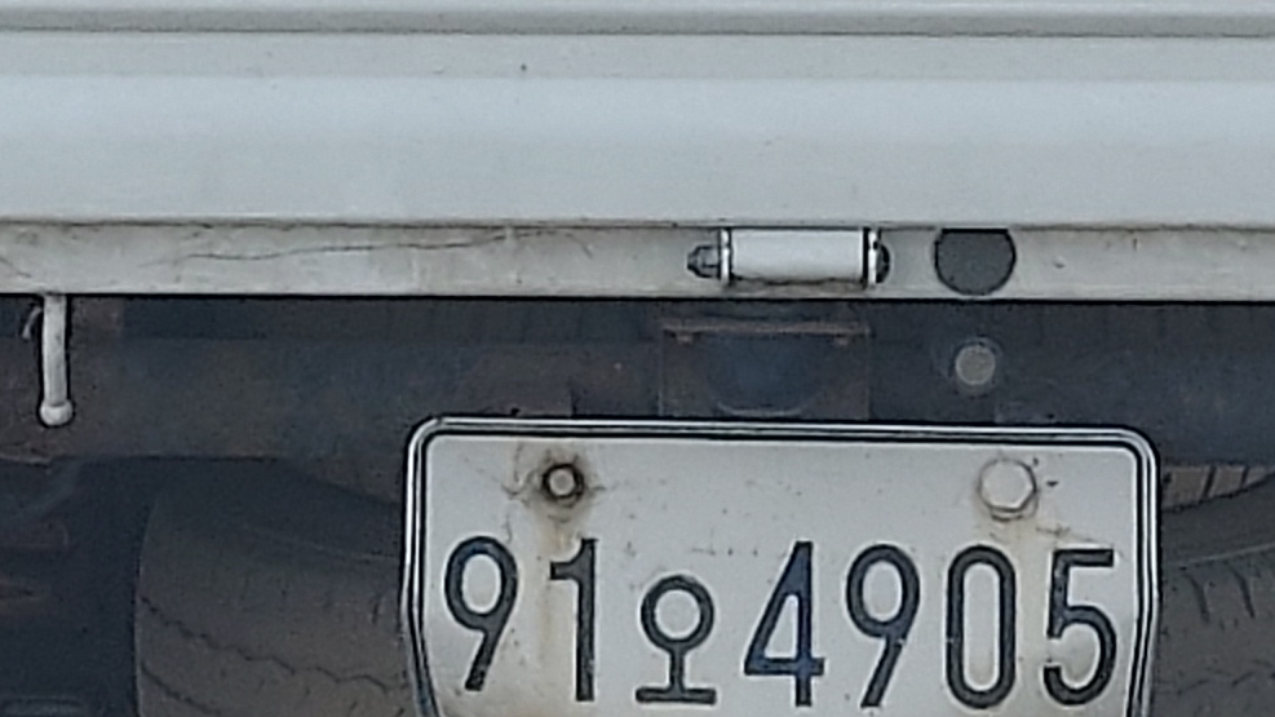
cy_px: -327
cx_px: 615
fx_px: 3583
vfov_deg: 11.0
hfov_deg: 20.2
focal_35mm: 106
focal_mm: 4.6
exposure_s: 1/618
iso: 40
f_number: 1.8
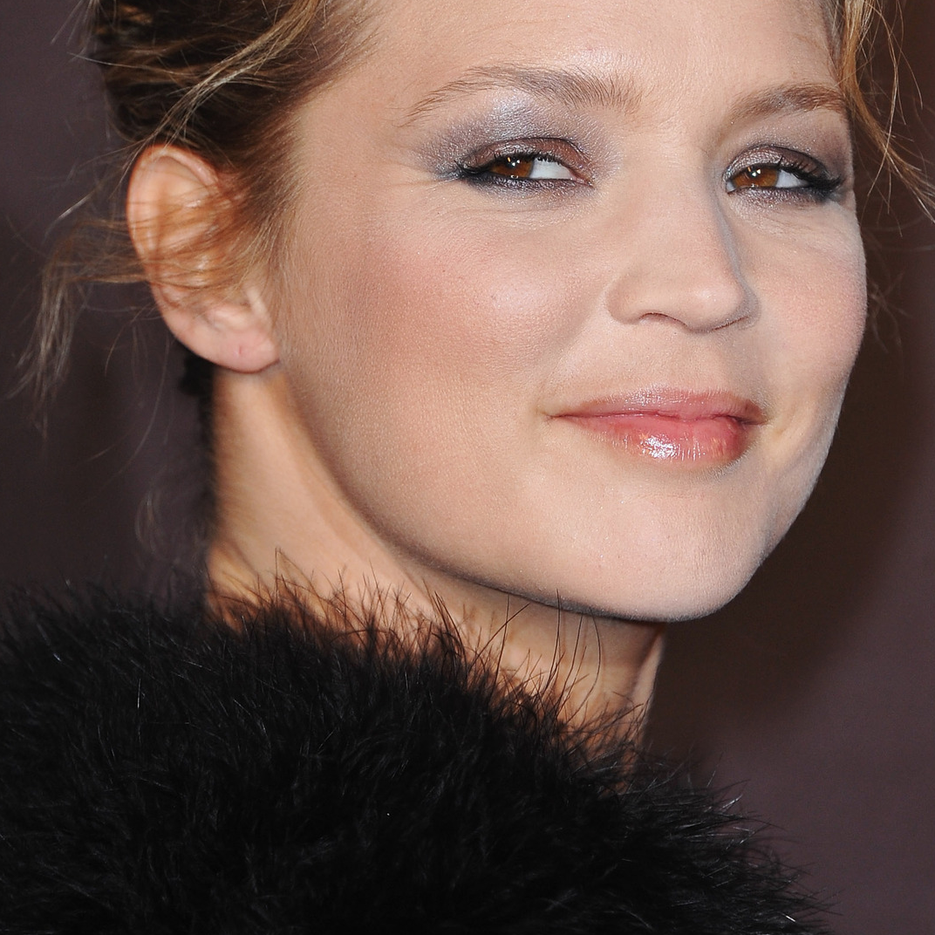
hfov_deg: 3.6
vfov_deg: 3.6
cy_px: 387
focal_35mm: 487
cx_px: 534
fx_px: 14882
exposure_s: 1/200
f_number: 7.1
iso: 640
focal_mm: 300
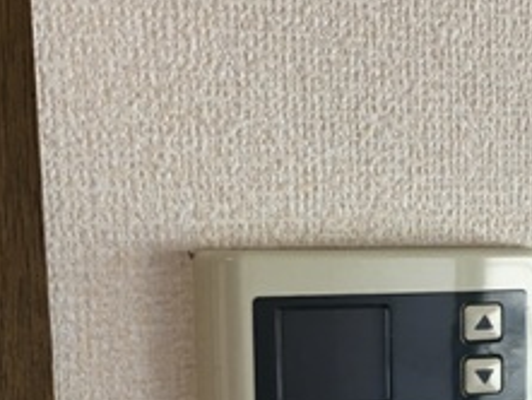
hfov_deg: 22.9
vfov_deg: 17.1
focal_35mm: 84
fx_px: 1292
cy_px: 414
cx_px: 441
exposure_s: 1/30
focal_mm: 4.15
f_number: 2.2
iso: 32
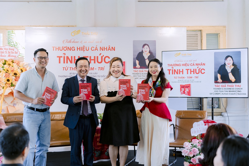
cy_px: 83
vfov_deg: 28.6
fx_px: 325
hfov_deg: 41.9
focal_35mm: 47
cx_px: 124
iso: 800
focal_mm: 47
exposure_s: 1/125
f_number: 2.8
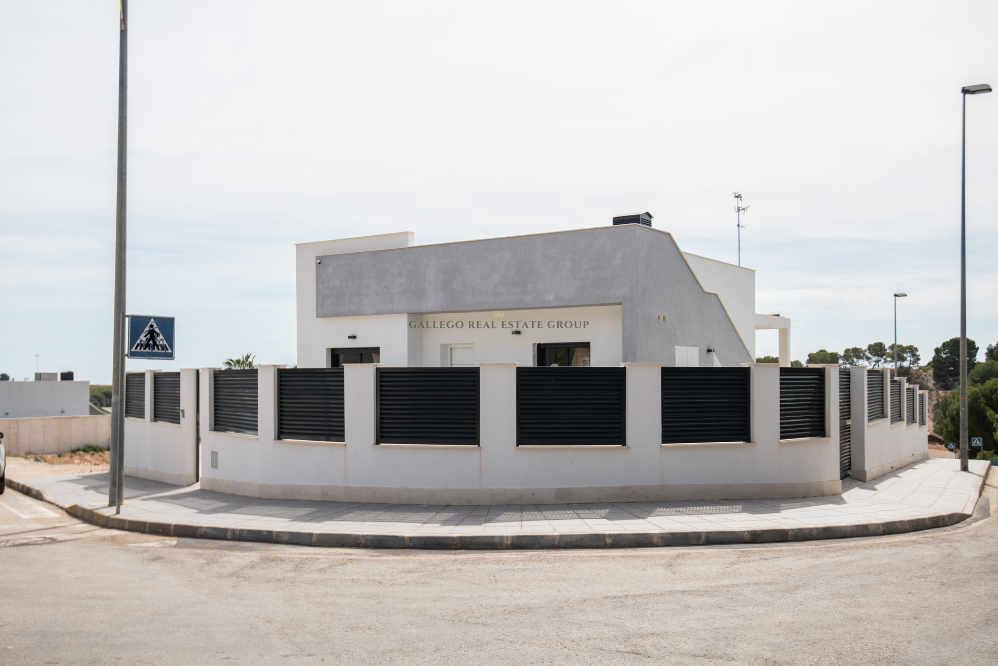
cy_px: 333
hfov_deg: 54.4
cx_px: 499
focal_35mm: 35
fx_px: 970
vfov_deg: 37.9
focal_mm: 35
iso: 80
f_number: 6.3
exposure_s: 1/320
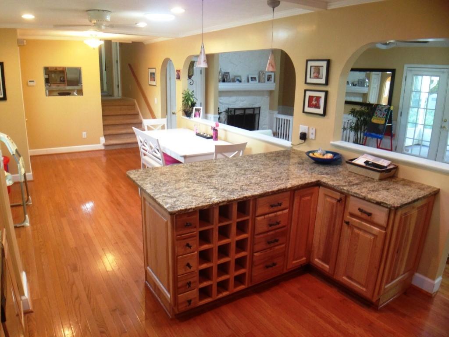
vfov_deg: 42.9
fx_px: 428
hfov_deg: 55.4
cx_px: 224
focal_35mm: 33
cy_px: 168
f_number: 2.4
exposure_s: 1/20
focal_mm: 4.13
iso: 125
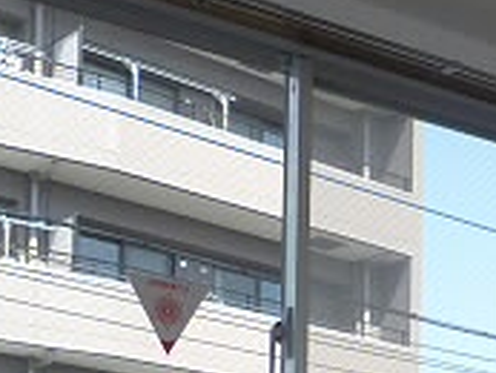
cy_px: 647
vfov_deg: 14.4
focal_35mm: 92
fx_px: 1319
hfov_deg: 20.0
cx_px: 596
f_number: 2.8
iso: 80
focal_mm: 4.4
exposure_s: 1/250
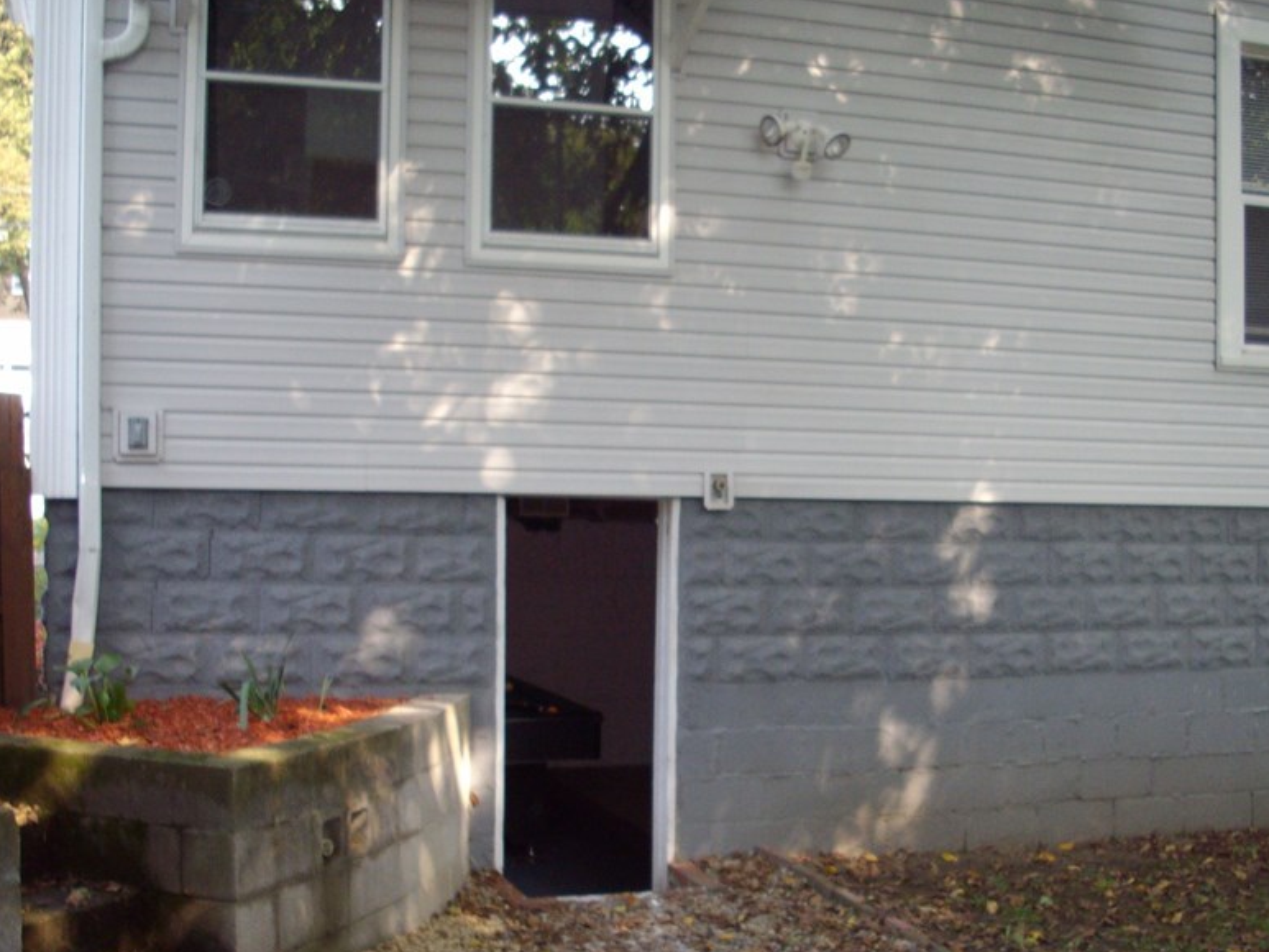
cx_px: 708
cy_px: 542
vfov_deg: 29.6
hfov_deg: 38.9
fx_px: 1797
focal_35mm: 49
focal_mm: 6.2
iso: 160
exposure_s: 1/100
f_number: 2.8
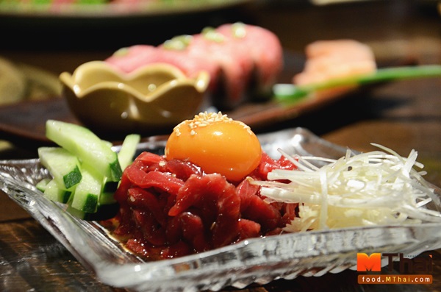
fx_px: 1467
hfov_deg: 17.1
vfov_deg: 11.4
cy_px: 146
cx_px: 220
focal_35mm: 120
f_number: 5.6
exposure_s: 1/20
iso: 1600
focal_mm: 80
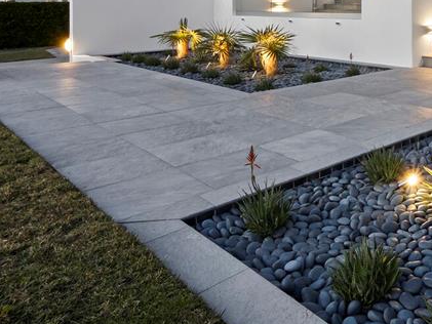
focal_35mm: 34
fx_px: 424
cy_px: -11
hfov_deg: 44.9
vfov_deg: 36.8
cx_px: 441
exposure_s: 1.3
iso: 400
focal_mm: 7
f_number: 11
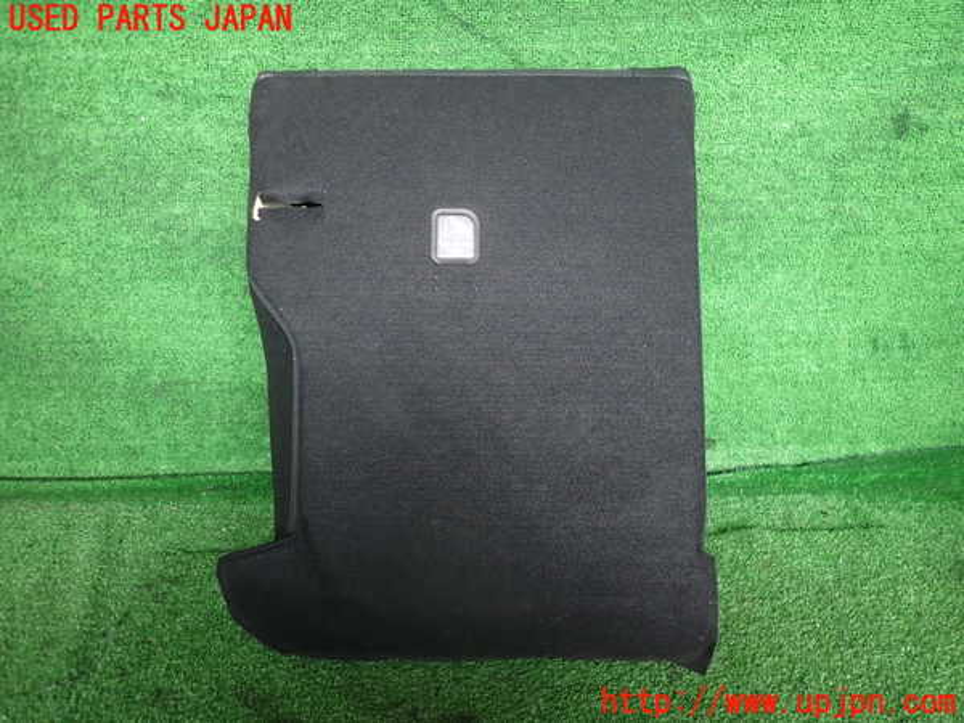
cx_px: 482
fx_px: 696
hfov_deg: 69.4
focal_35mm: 25
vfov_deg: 54.9
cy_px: 362
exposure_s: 1/60
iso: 160
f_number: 2
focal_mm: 4.5
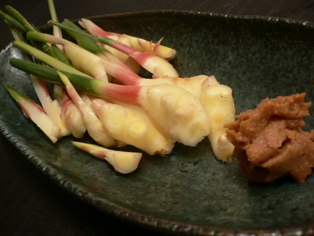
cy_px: 118
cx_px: 157
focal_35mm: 35
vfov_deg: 40.7
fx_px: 317
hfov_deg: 52.6
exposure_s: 1/8
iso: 100
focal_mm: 5.8
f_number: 2.8
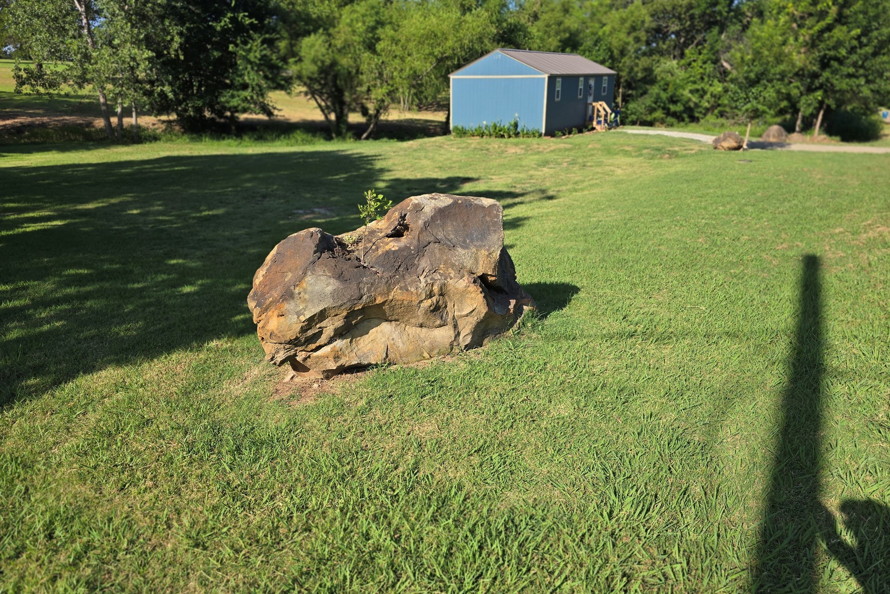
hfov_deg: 73.7
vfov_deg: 53.1
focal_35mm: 24
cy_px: 308
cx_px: 445
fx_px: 593
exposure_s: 1/720
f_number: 1.7
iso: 12
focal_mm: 6.3
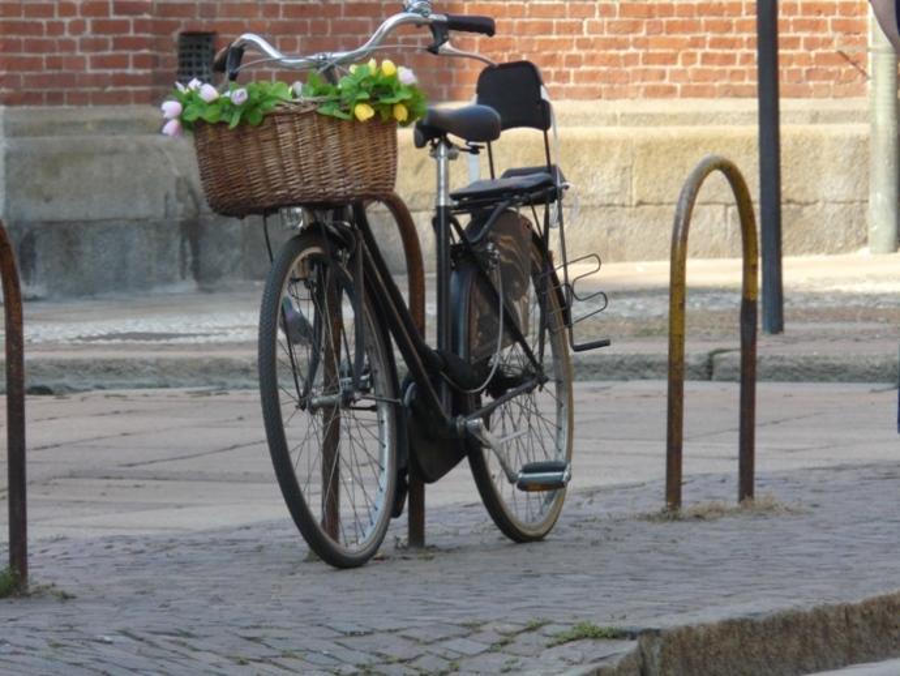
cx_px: 450
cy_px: 338
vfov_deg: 3.0
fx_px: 13108
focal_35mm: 504
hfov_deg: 3.9
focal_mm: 82.8
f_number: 6.3
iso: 200
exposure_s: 1/125
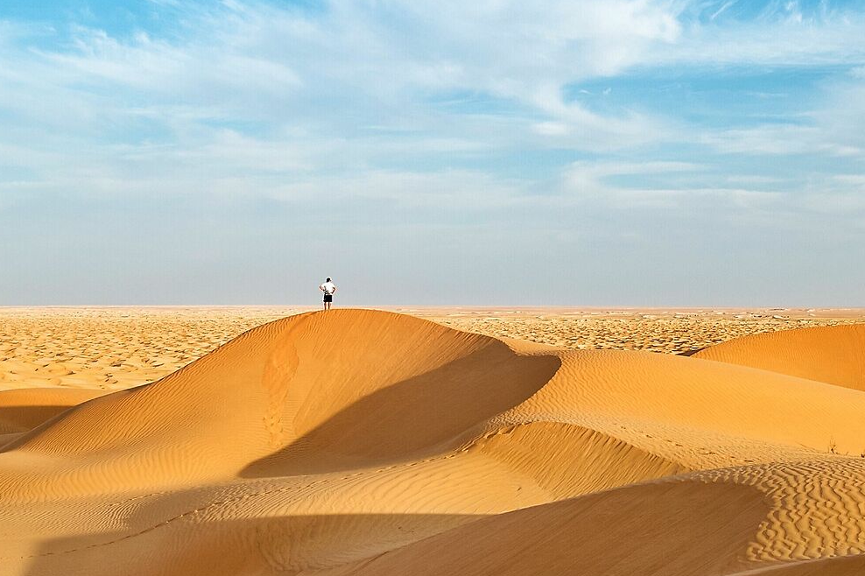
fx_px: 1225
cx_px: 424
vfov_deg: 26.3
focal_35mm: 51
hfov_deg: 38.9
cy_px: 373
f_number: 6.3
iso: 100
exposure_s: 1/1000
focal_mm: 21
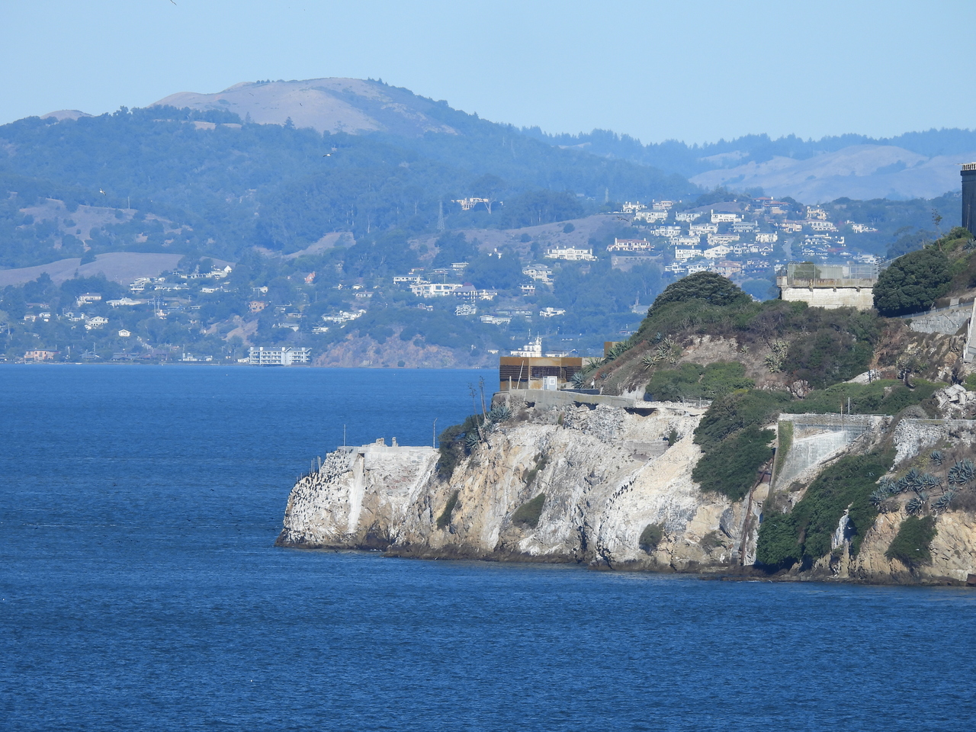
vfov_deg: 2.3
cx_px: 488
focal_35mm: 650
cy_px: 366
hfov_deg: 3.1
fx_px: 18327
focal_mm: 116
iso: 100
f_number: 5.6
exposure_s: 1/800
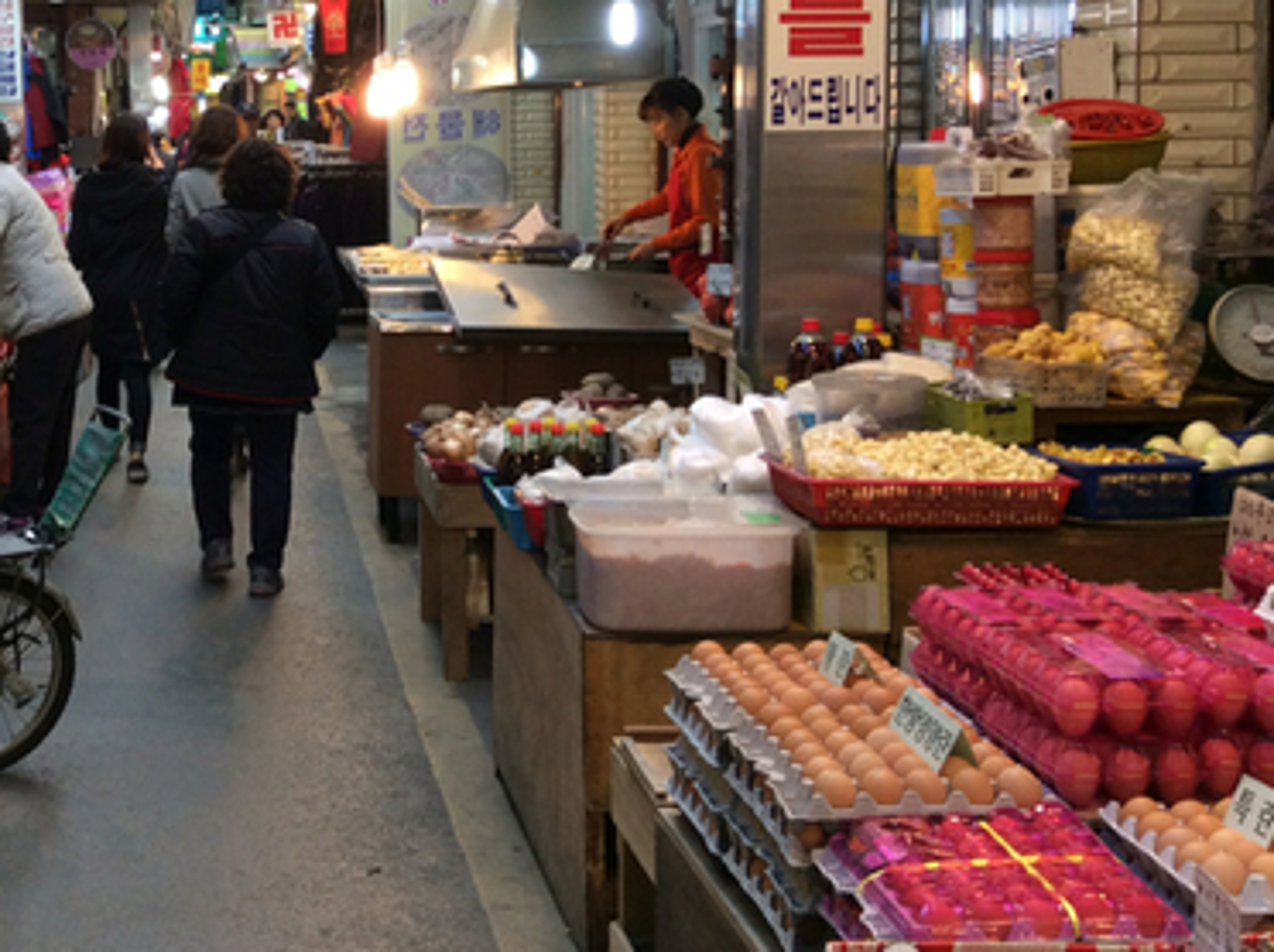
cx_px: 193
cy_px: 271
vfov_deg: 23.4
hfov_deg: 30.2
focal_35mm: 62
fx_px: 2279
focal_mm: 3.3
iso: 32
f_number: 2.4
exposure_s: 1/24
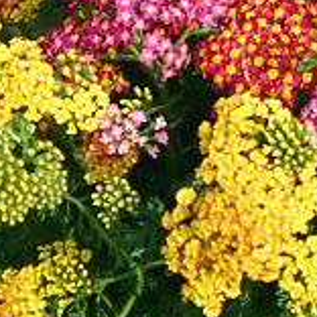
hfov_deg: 13.1
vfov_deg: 13.5
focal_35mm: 125
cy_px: -93
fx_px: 1295
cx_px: 498
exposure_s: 1/500
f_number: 4
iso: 64
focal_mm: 28
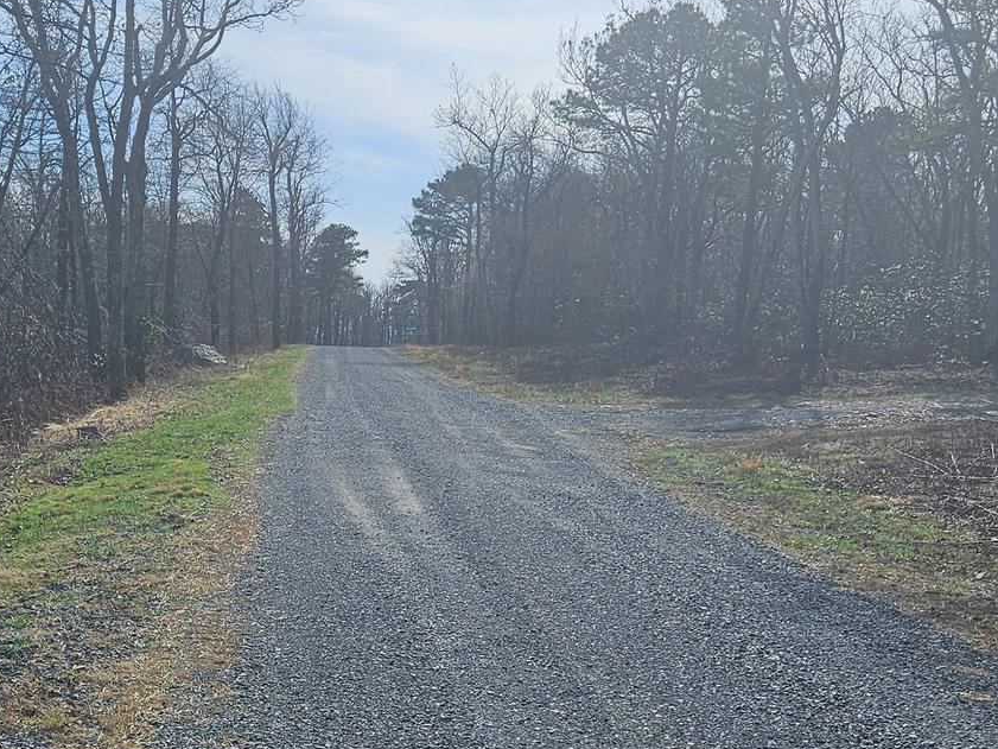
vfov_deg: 25.9
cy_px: 534
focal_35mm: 56
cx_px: 382
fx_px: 1615
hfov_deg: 34.2
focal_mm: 5.4
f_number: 1.8
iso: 25
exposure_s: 1/3100
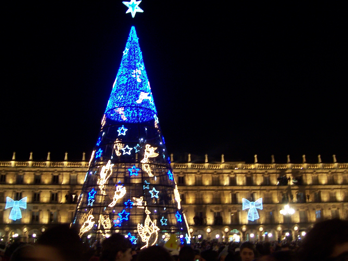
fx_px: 362
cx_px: 174
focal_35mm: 36
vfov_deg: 39.7
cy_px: 130
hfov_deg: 51.4
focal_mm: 6
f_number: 3
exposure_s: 1/8
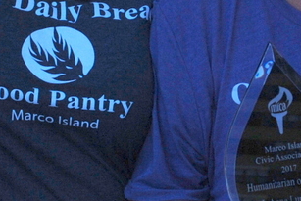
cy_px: 36
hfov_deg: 9.4
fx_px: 1832
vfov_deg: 6.3
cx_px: 146
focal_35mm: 219
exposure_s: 1/250
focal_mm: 28
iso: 100
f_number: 8
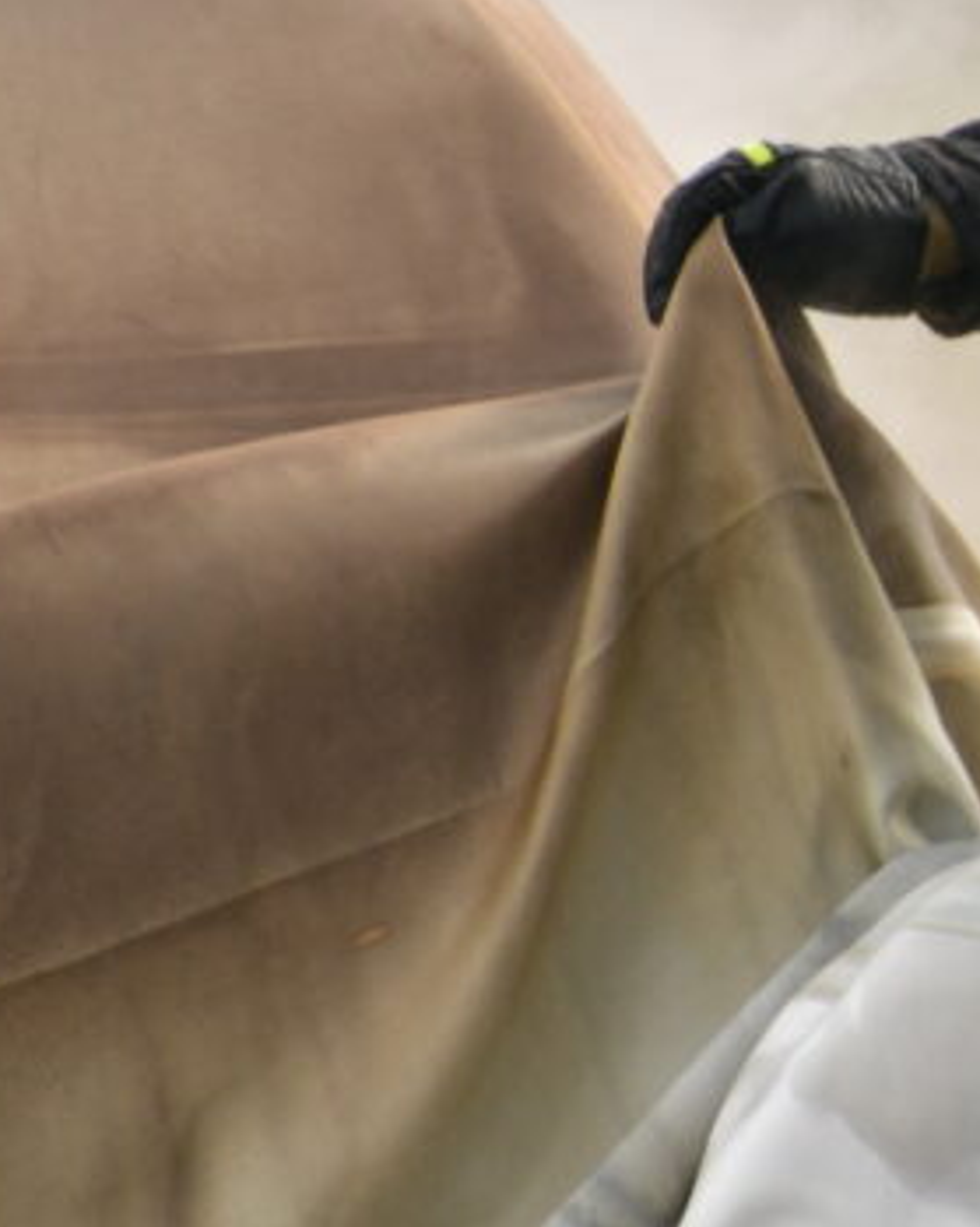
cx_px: 1356
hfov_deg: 1.2
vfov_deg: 1.6
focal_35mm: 1238
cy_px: 573
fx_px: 44904
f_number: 9
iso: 200
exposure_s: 1/320
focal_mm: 300
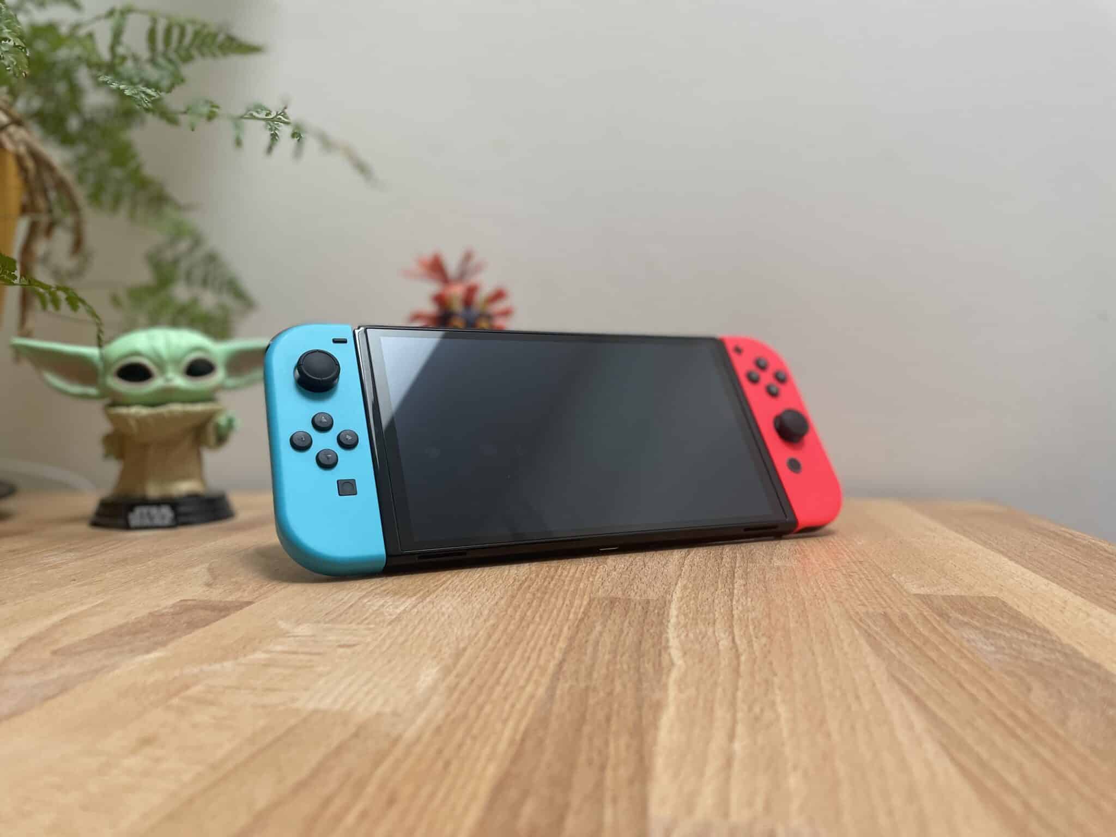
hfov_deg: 67.3
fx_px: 838
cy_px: 418
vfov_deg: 53.1
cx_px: 558
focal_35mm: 26
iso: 125
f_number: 1.6
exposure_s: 1/68
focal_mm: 4.2
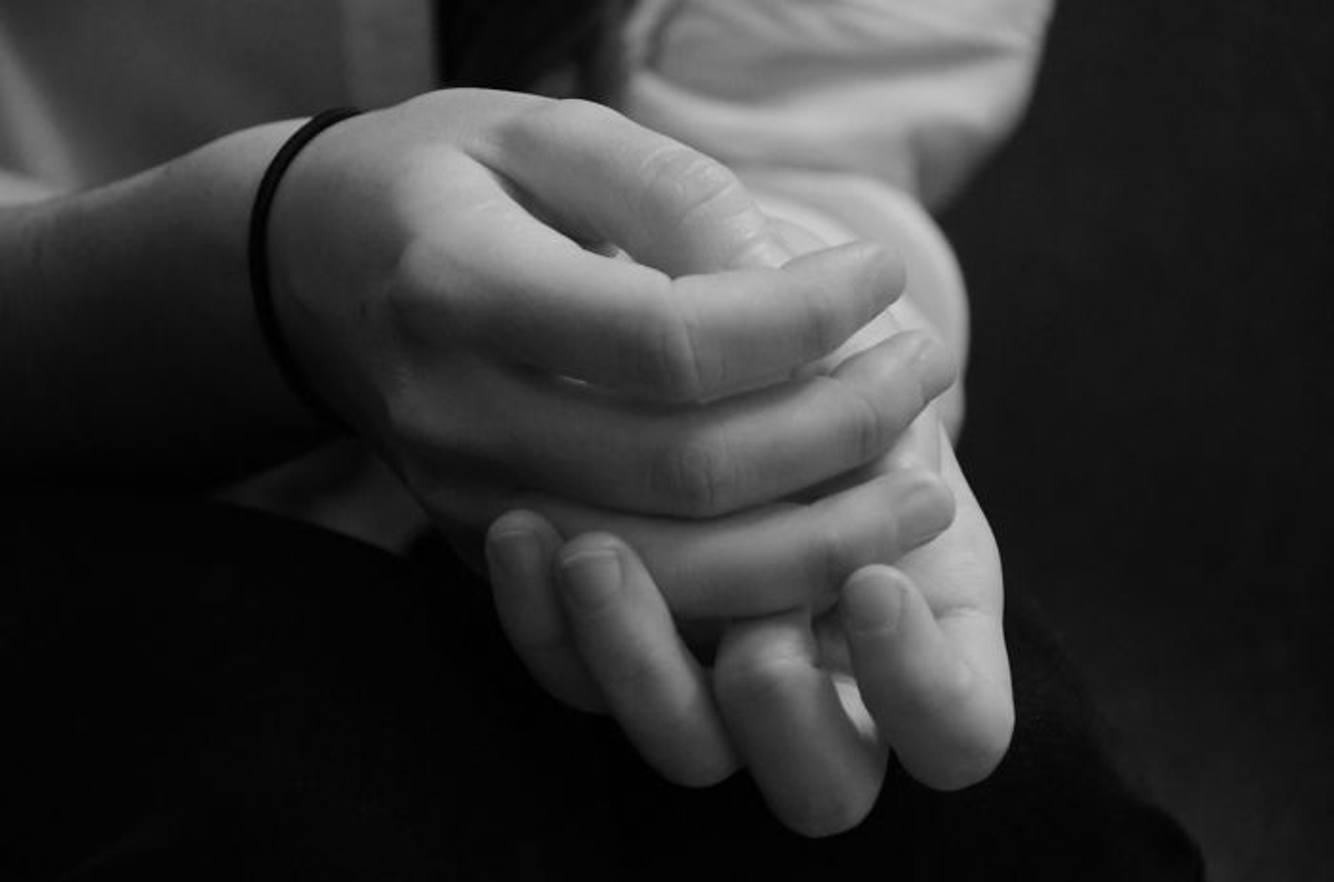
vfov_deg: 8.7
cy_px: 441
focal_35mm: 158
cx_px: 667
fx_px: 5822
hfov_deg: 13.1
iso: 2500
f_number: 5.6
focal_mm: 105
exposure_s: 1/40
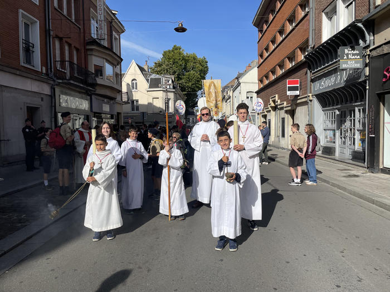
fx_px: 293
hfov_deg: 67.3
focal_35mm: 26
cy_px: 146
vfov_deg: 53.1
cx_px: 195
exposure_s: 1/7813
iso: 32
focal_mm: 4.2
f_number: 1.6
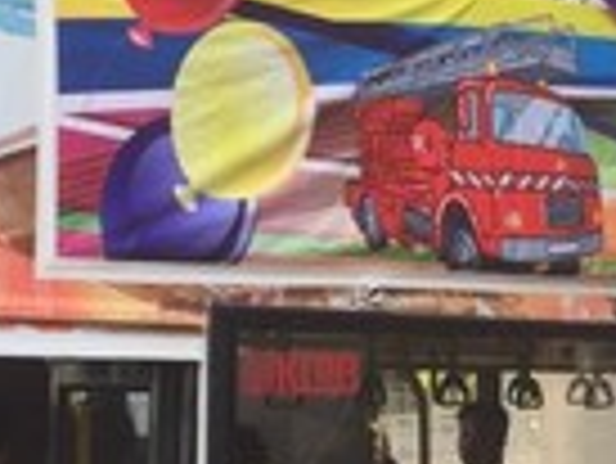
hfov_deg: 18.3
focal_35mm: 106
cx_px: 522
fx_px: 1888
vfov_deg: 14.0
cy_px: 169
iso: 32
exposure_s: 1/122
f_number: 2.2
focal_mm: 4.15
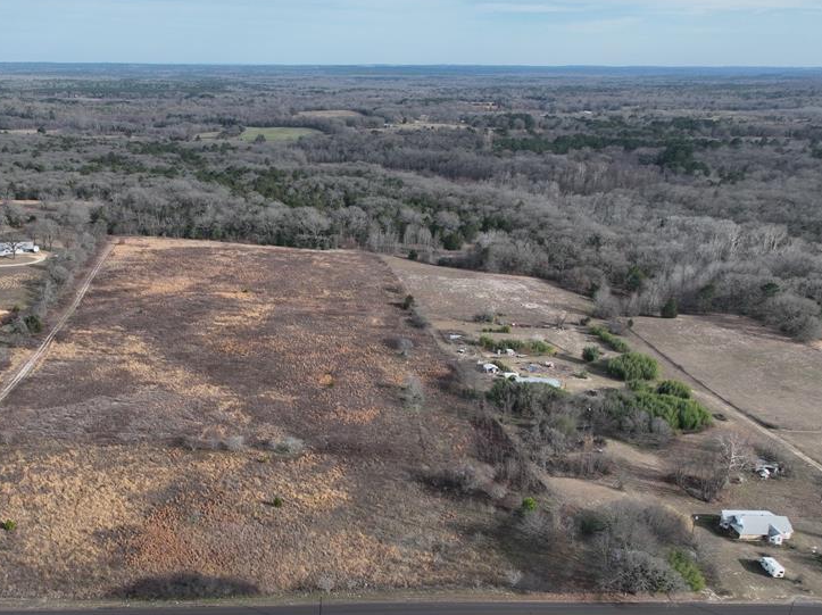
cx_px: 257
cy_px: 388
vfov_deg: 41.4
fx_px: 807
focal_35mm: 34
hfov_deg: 52.7
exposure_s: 1/320
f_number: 5.6
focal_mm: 12.29
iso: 104
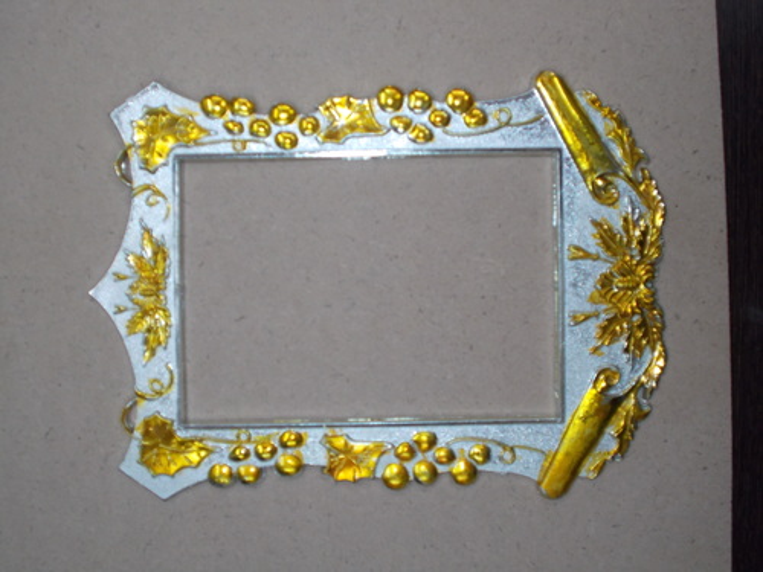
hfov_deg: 42.9
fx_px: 970
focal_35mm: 44
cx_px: 382
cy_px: 286
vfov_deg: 32.9
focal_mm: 7.9
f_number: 4.2
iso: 200
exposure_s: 1/30
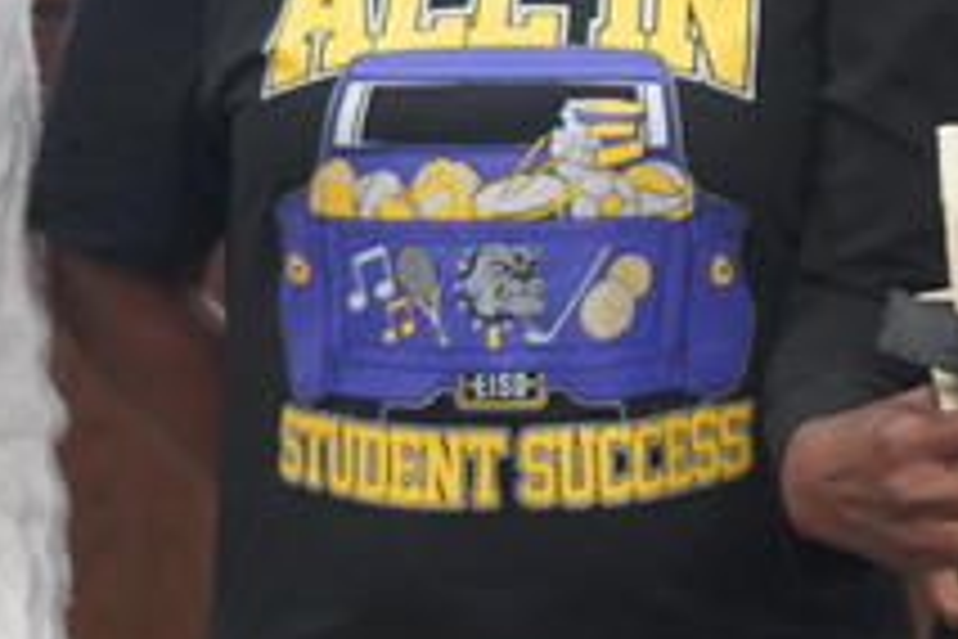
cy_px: -142
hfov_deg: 8.4
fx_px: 6386
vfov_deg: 5.7
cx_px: 1412
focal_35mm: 240
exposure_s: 1/160
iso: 3200
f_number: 4
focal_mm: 50
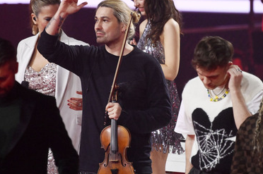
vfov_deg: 3.0
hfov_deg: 4.5
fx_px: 3363
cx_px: 111
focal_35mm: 461
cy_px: 74
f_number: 5.6
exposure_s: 1/400
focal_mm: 380
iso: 16000
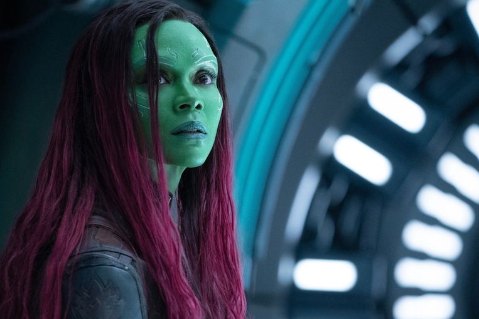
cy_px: 223
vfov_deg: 4.7
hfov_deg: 7.0
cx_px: 191
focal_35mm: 294
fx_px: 3912
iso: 8000
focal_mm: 187
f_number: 2.8
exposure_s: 1/125
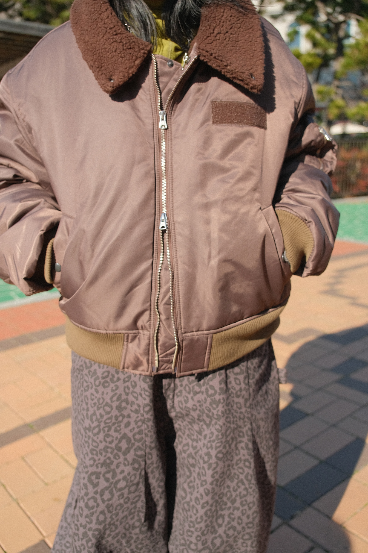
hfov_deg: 41.1
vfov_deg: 58.7
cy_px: 276
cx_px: 184
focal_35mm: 32
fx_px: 491
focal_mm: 21
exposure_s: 1/3200
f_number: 2.8
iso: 400
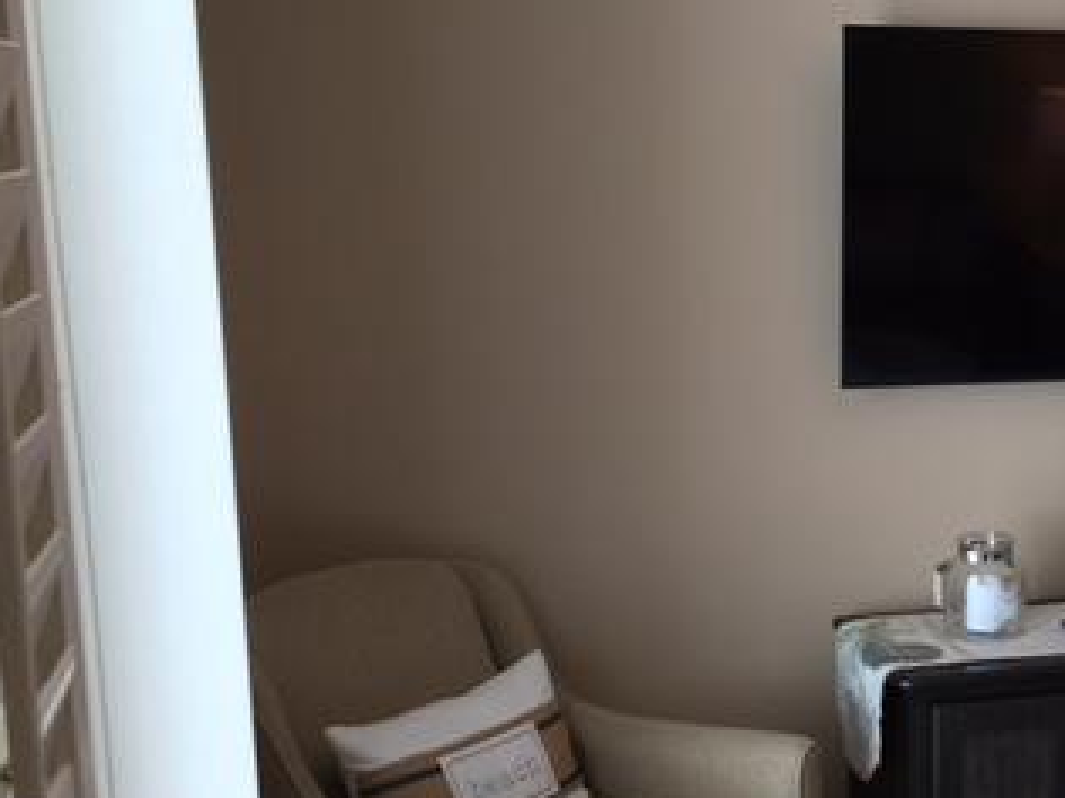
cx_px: 1021
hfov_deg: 30.8
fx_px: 1815
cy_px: 514
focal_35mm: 59
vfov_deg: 24.7
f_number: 2.2
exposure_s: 1/40
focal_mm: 4.15
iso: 25
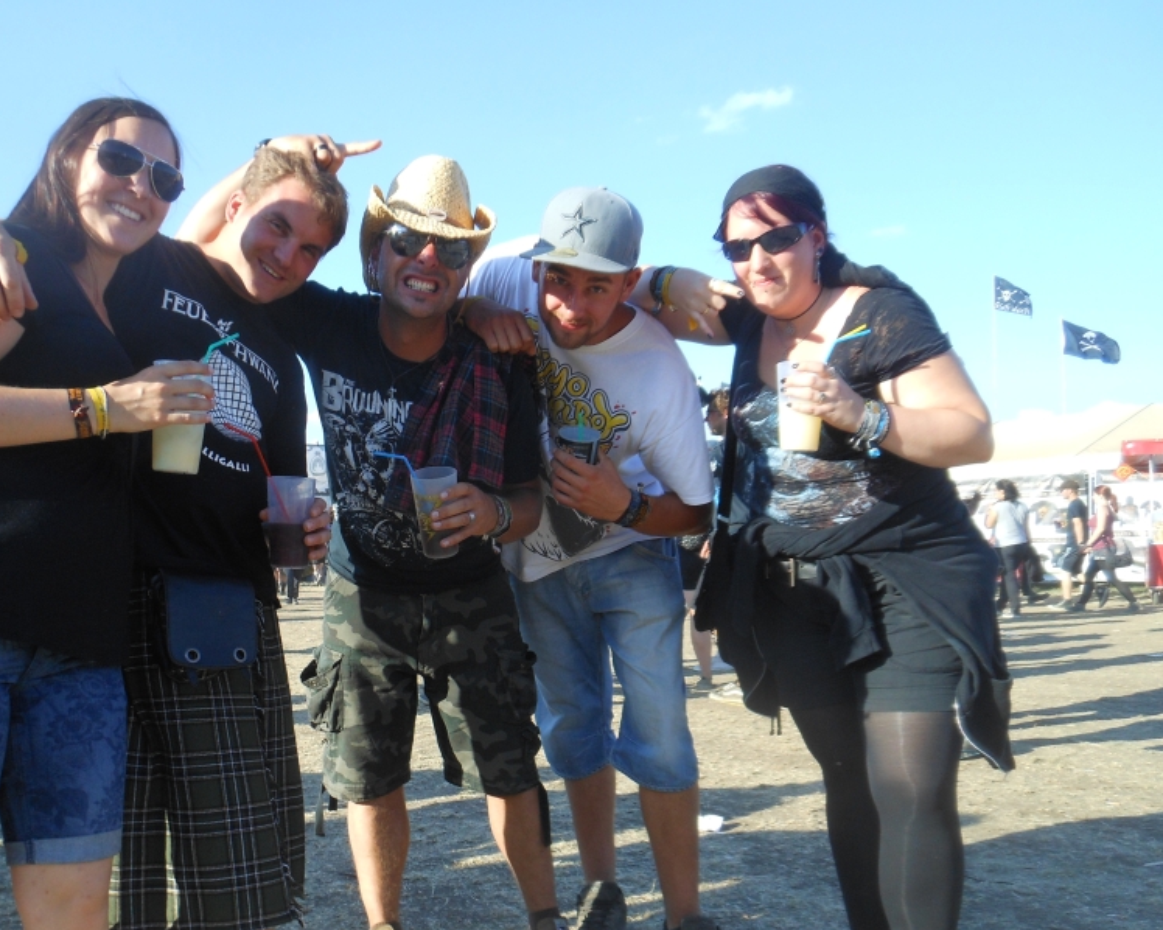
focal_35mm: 31
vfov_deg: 47.1
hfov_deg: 56.7
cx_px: 462
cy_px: 502
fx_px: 1067
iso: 80
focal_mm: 4.5
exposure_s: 1/320
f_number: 3.2
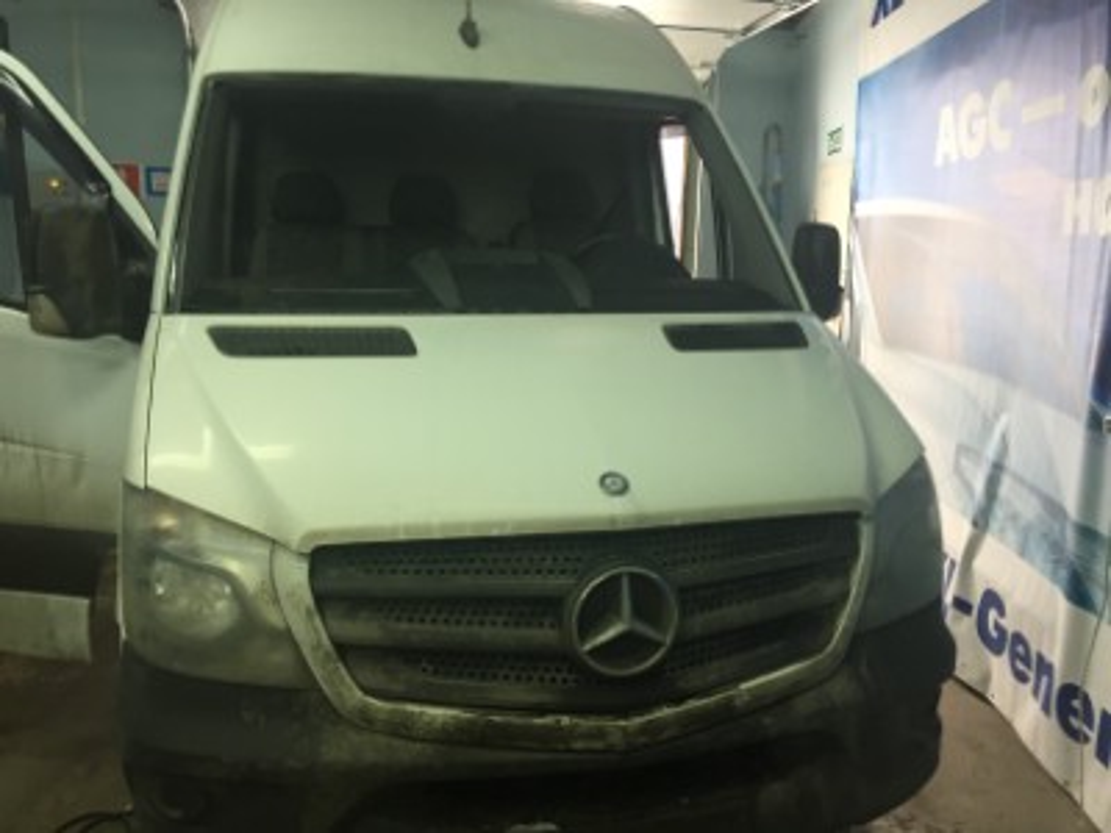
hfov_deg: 61.7
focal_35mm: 29
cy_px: 416
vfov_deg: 48.2
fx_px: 931
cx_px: 556
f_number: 2.2
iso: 80
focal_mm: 4.15
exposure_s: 1/33
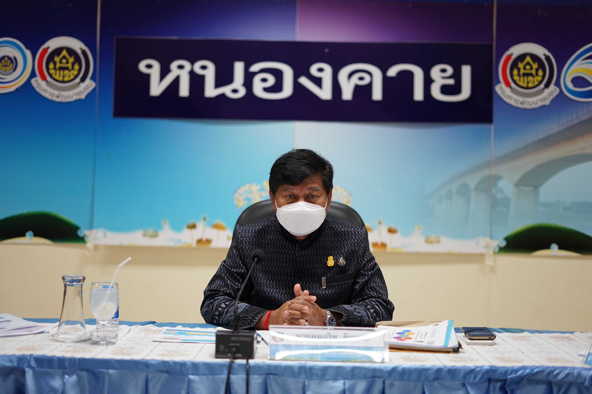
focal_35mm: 50
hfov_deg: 39.6
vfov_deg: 27.0
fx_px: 822
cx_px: 296
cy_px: 197
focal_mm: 50
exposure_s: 1/160
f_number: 1.8
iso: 400
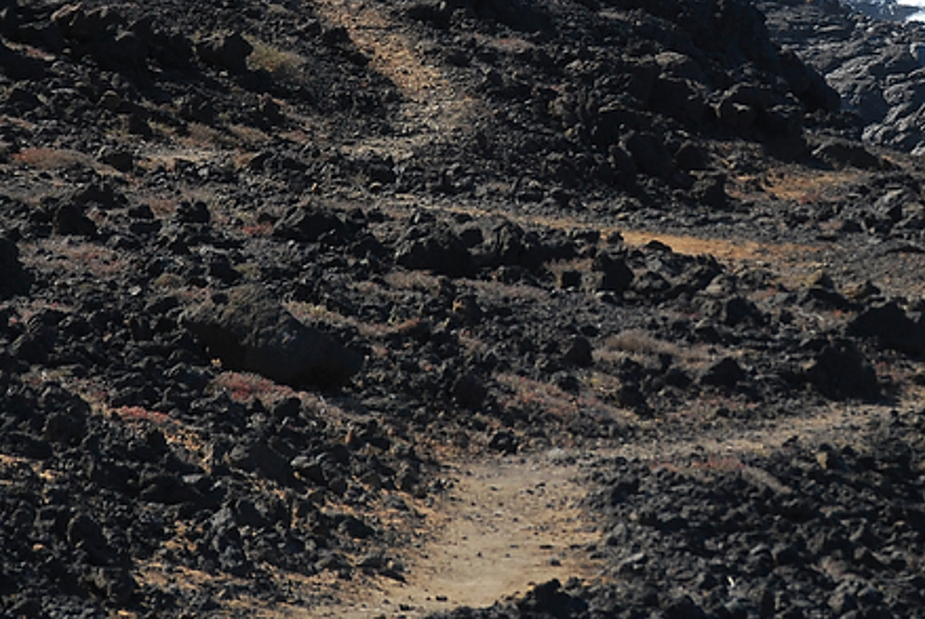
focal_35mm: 367
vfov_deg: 3.8
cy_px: 81
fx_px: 9447
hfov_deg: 5.6
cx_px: 910
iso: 400
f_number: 11
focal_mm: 105
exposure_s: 1/500
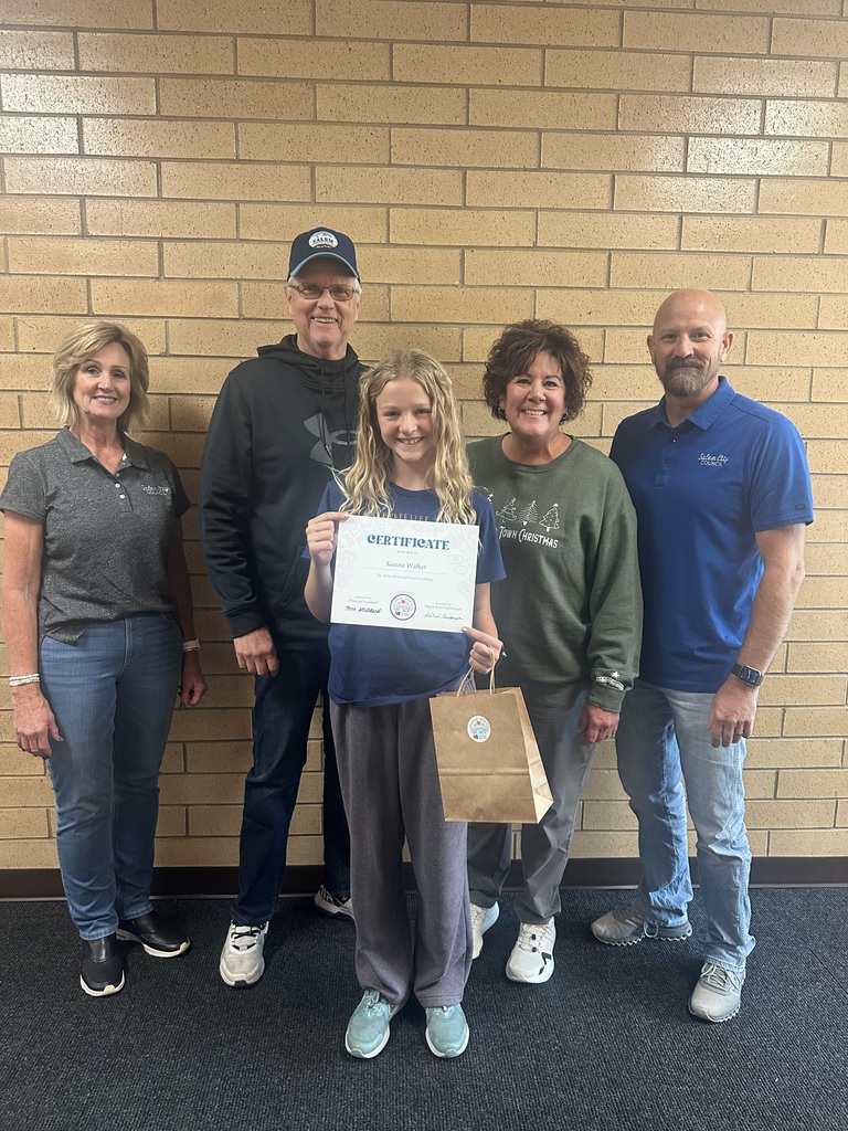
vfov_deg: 71.6
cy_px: 566
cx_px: 424
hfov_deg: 56.8
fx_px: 784
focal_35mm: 24
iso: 400
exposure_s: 1/60
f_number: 1.78
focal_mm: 6.86
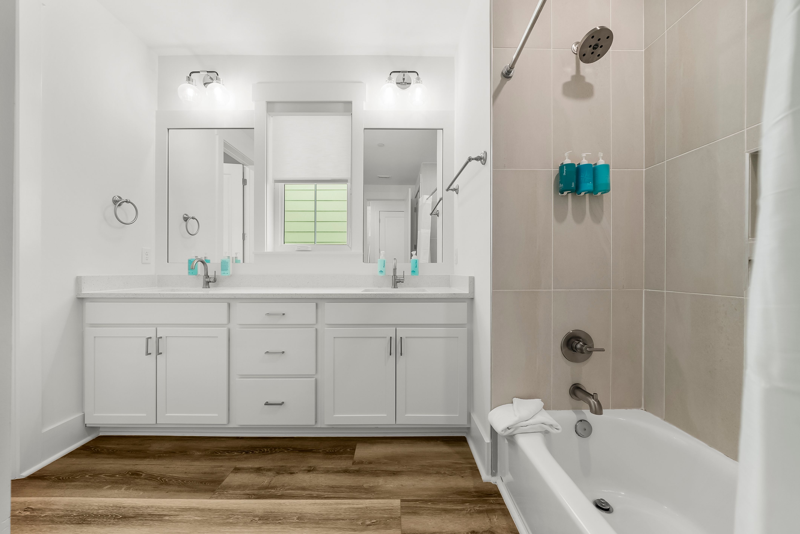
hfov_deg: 112.6
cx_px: 400
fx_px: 267
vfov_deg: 90.1
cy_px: 267
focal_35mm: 12
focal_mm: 12
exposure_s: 1/5
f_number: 8
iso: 400
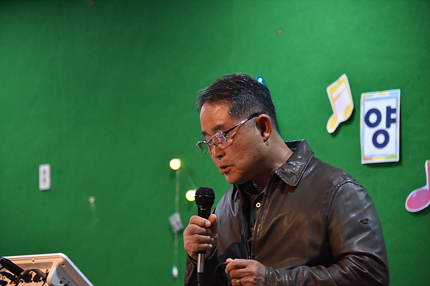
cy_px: 143
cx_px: 215
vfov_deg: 8.6
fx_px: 1911
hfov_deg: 12.8
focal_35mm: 160
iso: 5000
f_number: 5.6
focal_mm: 160
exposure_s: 1/125
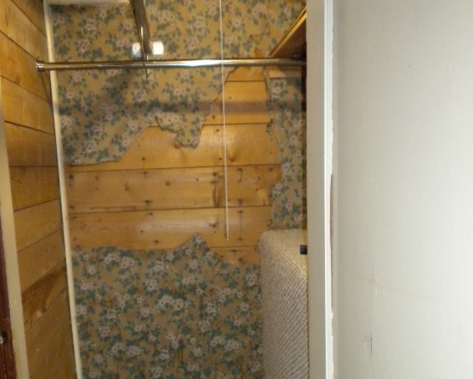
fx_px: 686
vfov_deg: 30.2
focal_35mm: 49
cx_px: 239
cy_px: 297
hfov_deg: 38.0
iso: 400
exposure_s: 1/30
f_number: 3.5
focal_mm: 6.6
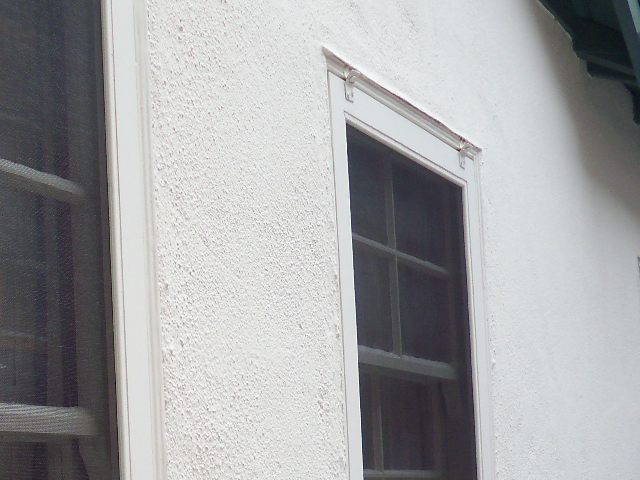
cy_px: 494
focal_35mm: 83
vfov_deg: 17.3
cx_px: 52
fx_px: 1535
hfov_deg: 22.9
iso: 80
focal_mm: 6.3
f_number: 3.5
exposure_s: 1/100
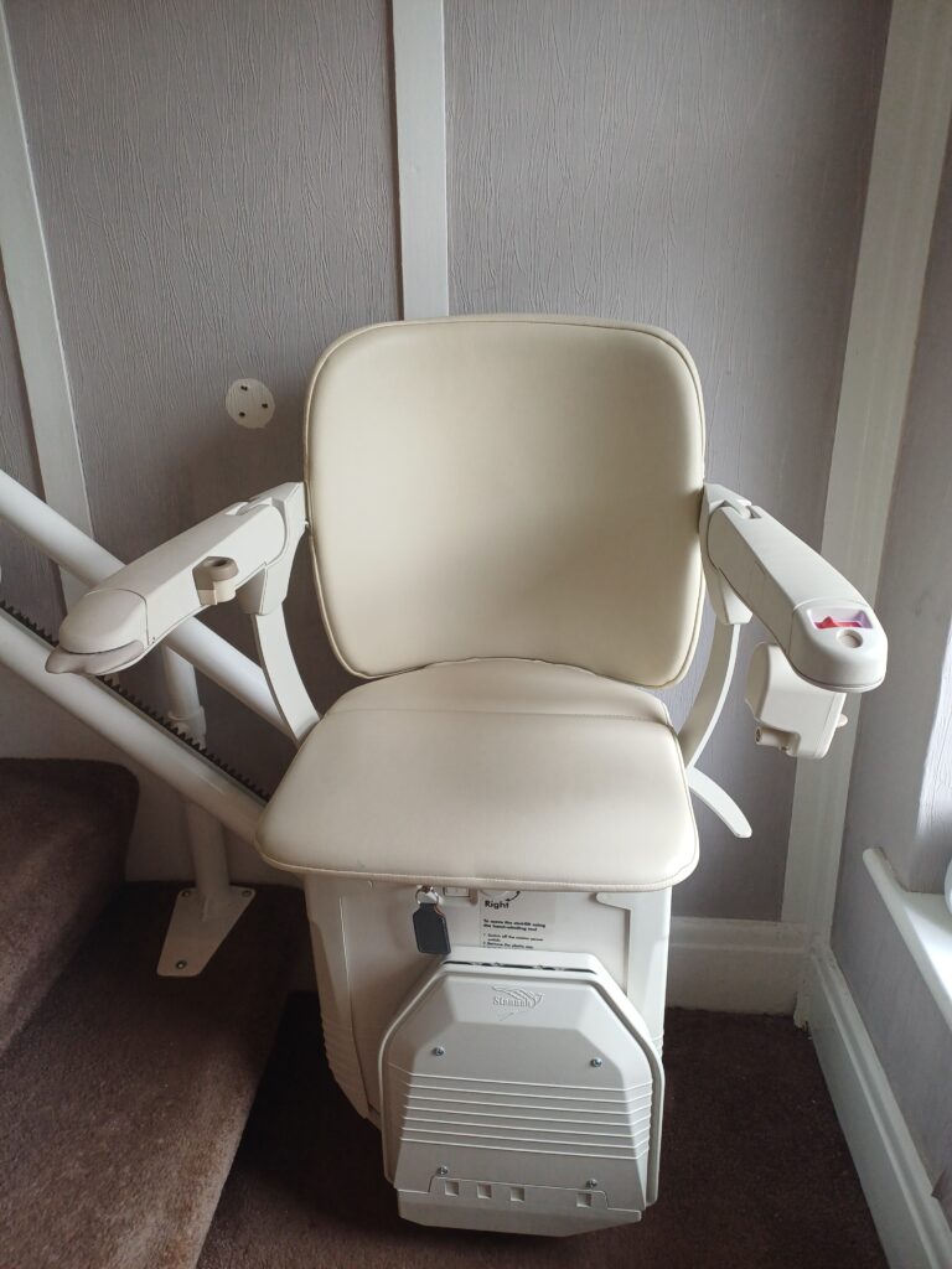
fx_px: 917
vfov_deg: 69.4
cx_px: 476
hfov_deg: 54.9
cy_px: 634
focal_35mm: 25
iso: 125
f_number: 1.8
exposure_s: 1/50
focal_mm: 4.65
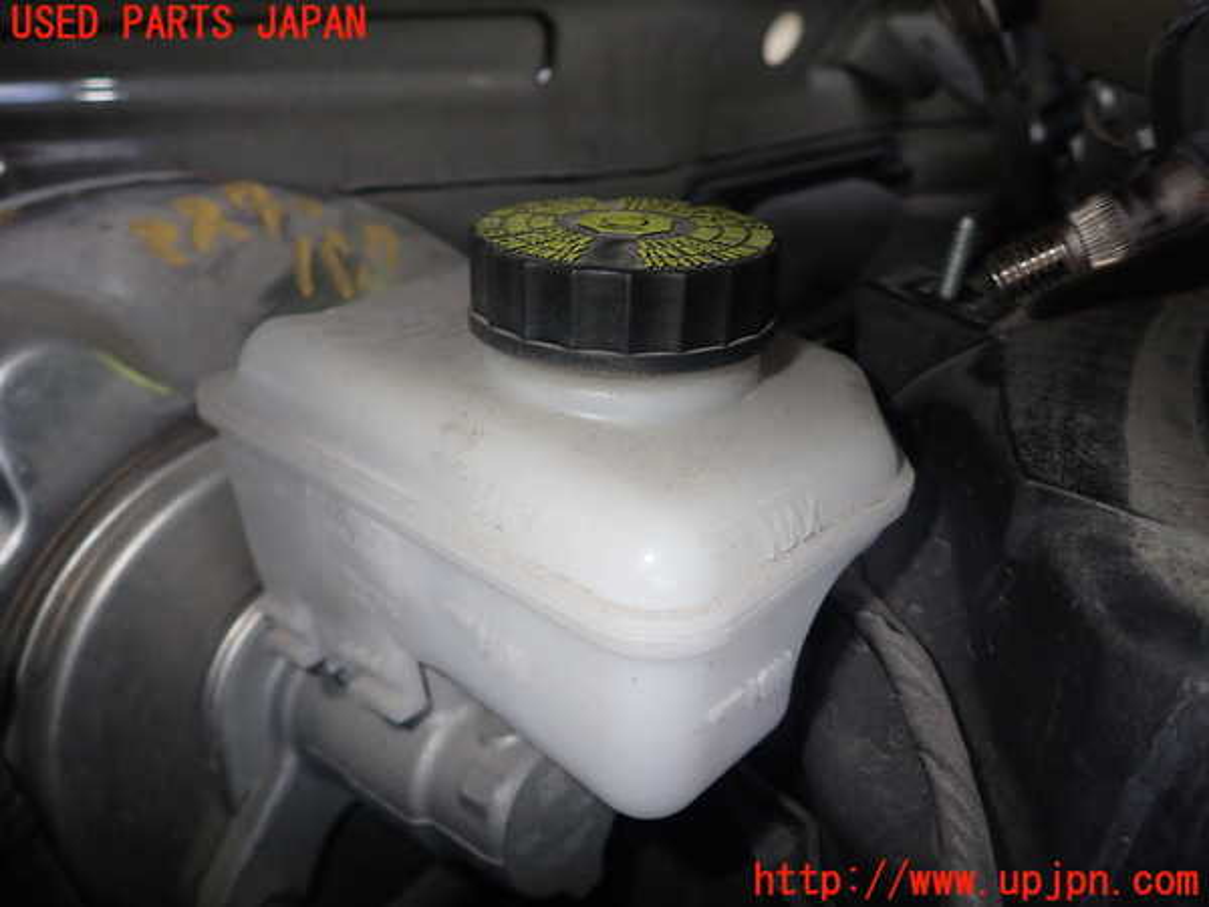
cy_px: 454
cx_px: 604
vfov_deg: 54.9
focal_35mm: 25
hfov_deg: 69.4
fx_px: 873
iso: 200
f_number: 5.6
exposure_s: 1/30
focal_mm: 4.5
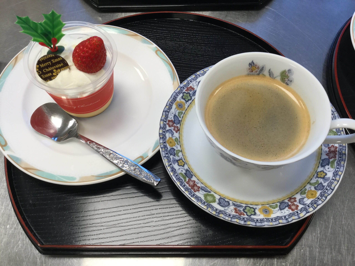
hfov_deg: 58.4
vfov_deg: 45.4
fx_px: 318
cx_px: 178
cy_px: 133
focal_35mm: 31
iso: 25
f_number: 2.4
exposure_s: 1/40
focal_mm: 3.3
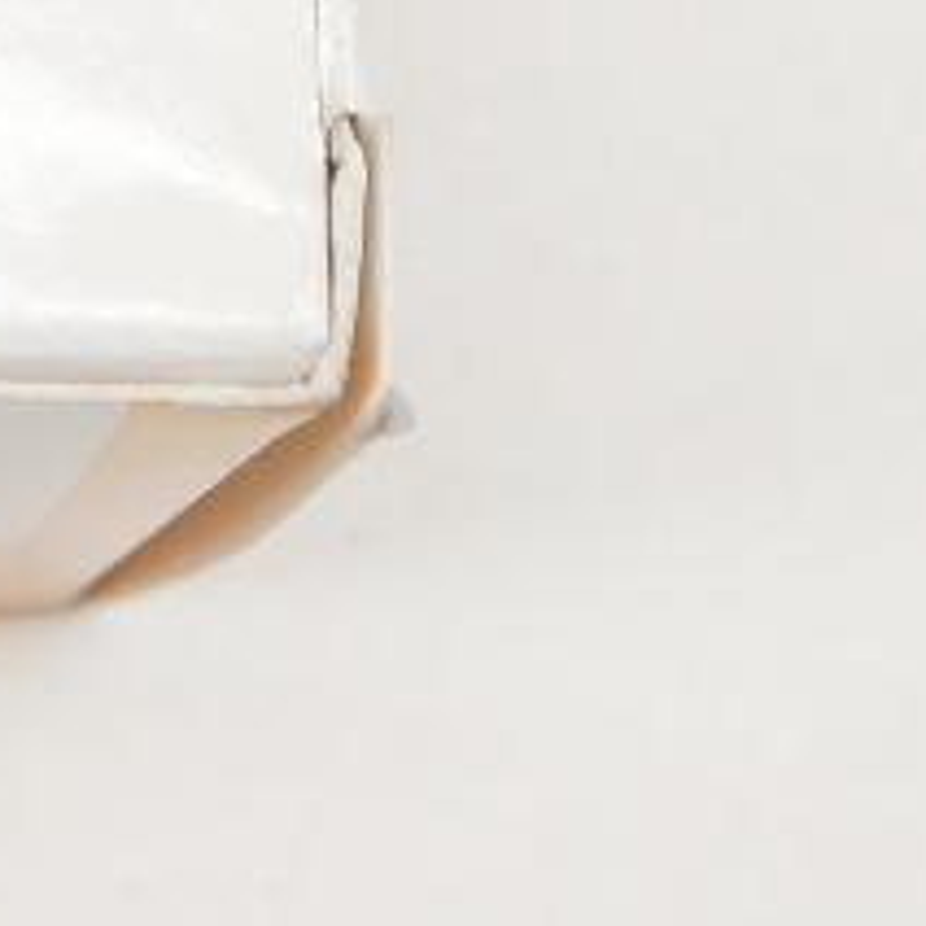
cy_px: -1387
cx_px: -970
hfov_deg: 4.8
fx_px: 10781
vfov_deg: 4.8
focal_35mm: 356
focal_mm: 37
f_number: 6.3
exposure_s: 1/60
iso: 400
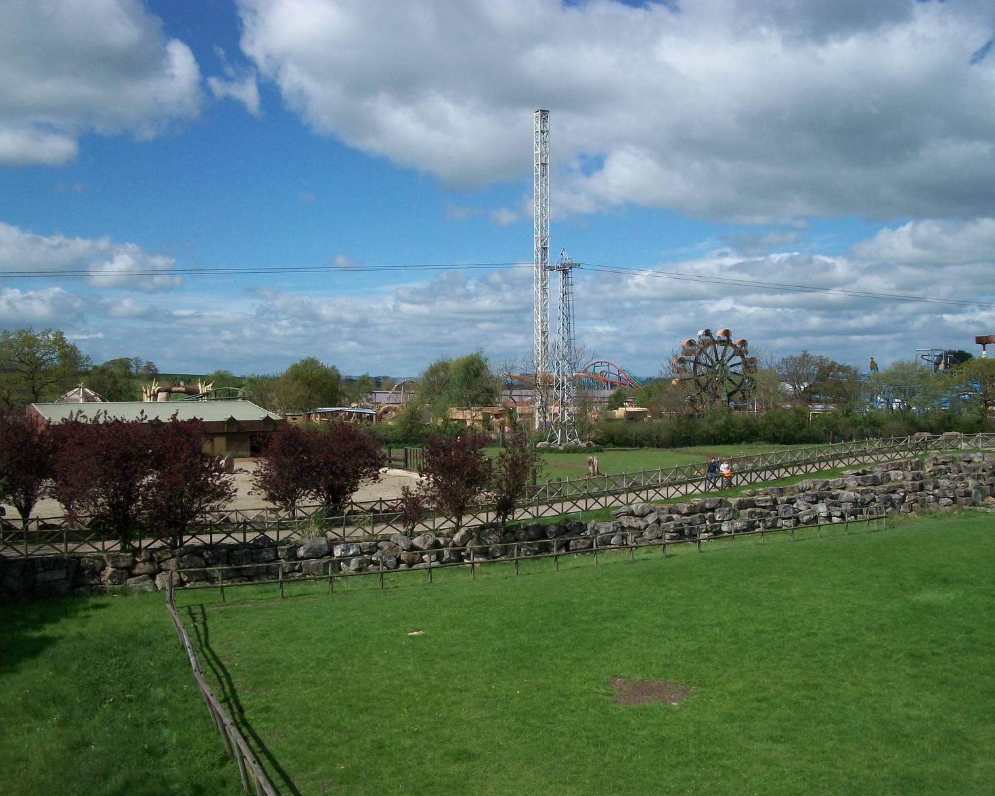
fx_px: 1001
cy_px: 402
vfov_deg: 43.4
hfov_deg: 52.8
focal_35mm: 34
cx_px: 512
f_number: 5.5
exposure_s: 1/640
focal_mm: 5.7
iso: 80
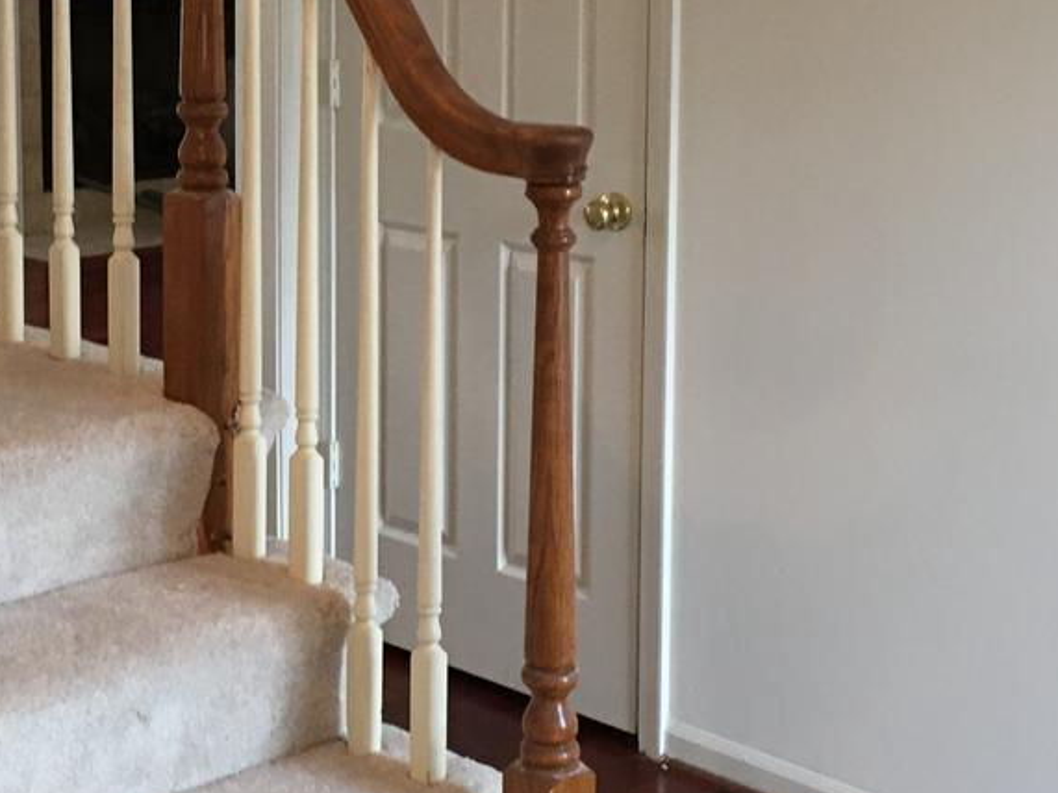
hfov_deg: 24.7
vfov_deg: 18.7
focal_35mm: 78
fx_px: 2383
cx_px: 226
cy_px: 163
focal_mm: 4.15
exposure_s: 1/33
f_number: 2.2
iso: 125
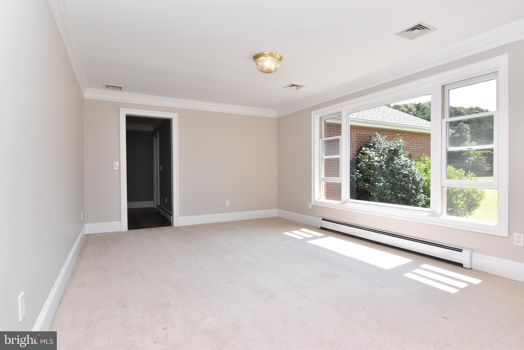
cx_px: 262
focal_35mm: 18
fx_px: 262
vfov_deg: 67.5
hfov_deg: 90.0
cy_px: 175
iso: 800
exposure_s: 1/160
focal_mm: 12
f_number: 13
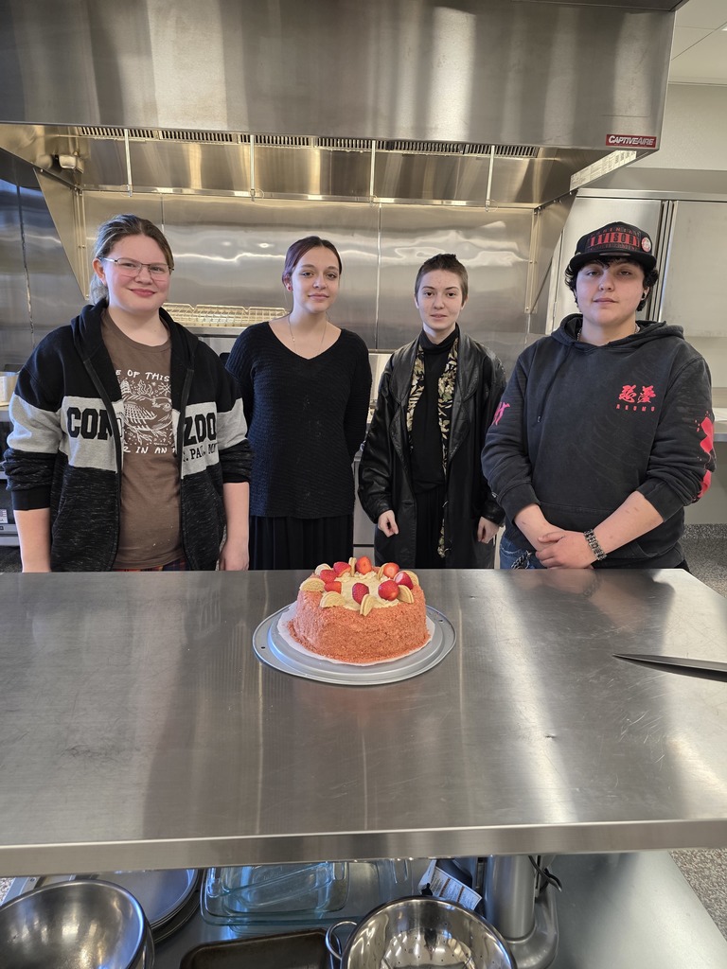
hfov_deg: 58.9
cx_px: 364
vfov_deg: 73.9
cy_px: 484
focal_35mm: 23
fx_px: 644
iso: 160
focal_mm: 6.3
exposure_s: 1/120
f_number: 1.7
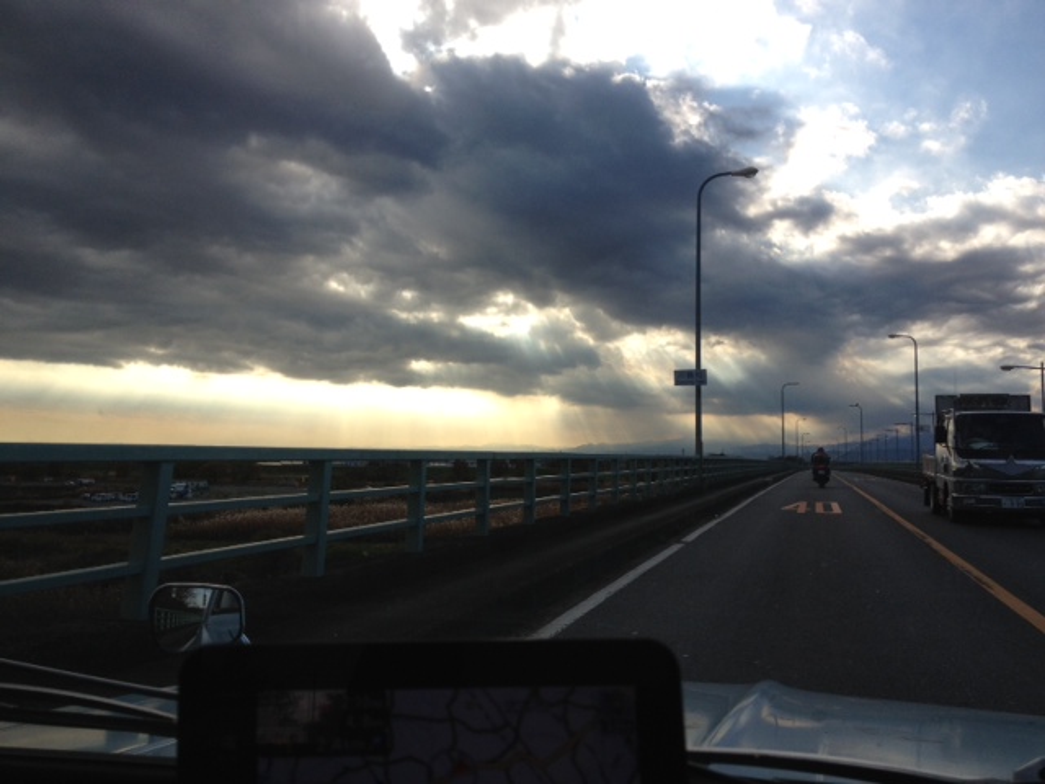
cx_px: 522
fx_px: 1057
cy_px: 392
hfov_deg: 52.6
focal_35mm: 35
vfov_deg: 40.7
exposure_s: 1/1972
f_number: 2.4
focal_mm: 4.28
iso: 64
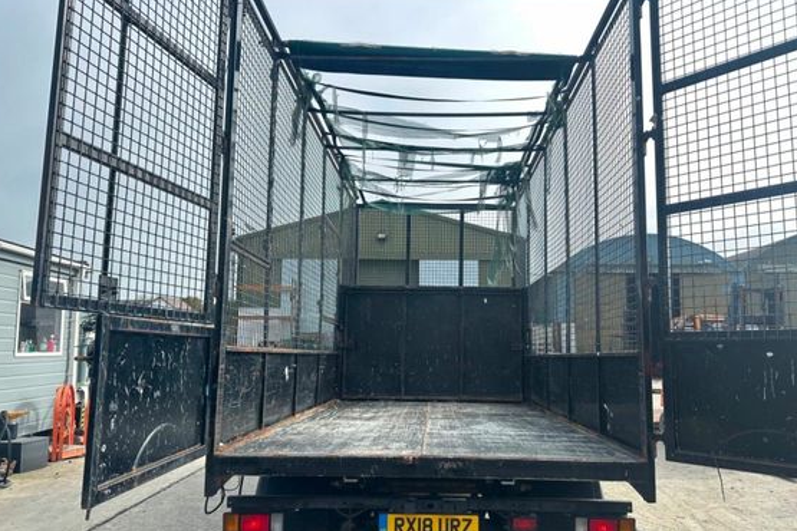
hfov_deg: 67.3
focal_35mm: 27
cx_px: 424
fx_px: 598
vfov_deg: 47.9
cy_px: 286
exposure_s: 1/1050
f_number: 1.78
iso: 80
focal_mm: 6.86
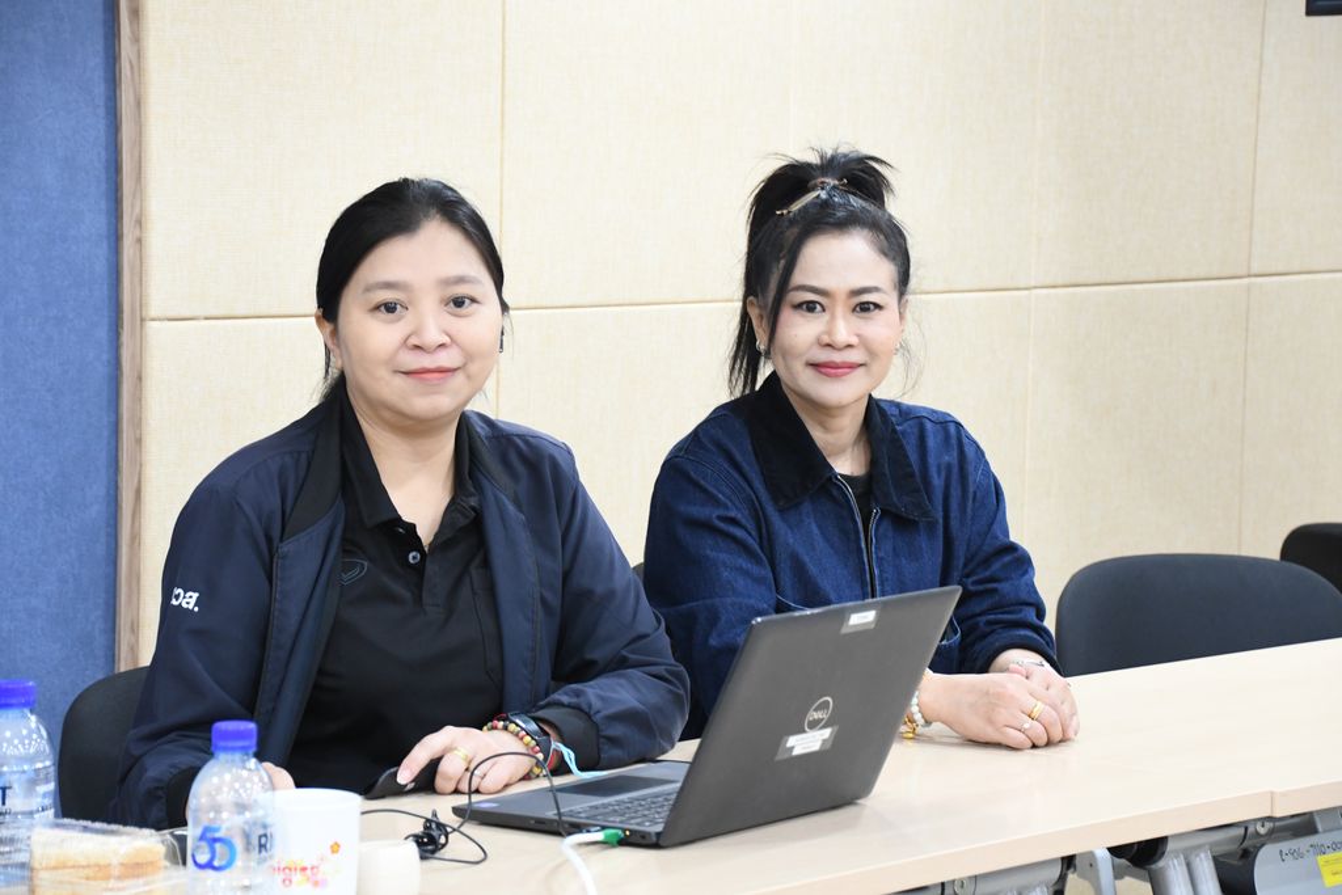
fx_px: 3914
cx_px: 671
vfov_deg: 13.0
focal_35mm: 105
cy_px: 448
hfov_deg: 19.5
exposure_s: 1/40
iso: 2500
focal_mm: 70
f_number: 5
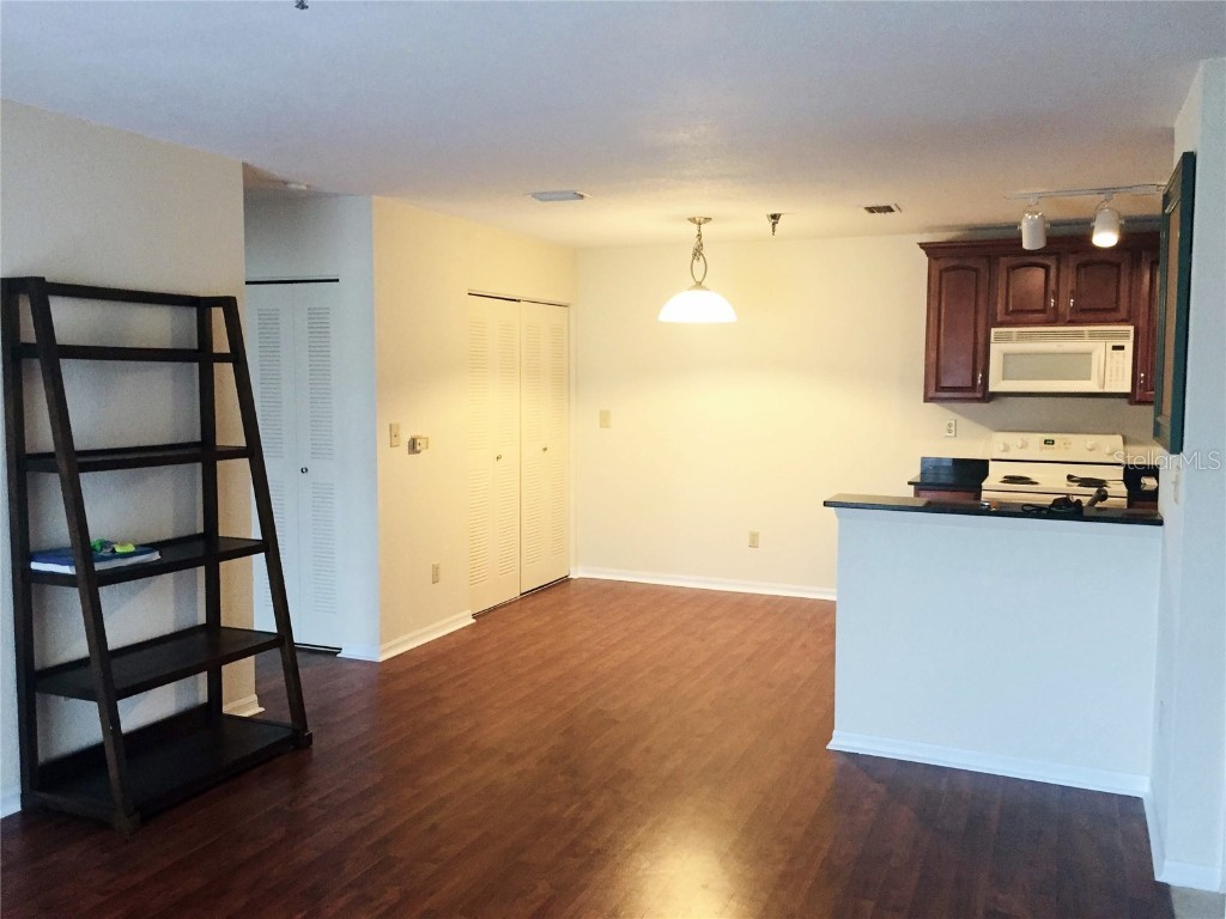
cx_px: 613
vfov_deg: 48.2
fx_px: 1027
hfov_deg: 61.7
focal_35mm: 29
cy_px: 460
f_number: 2.2
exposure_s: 1/30
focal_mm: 4.15
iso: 160
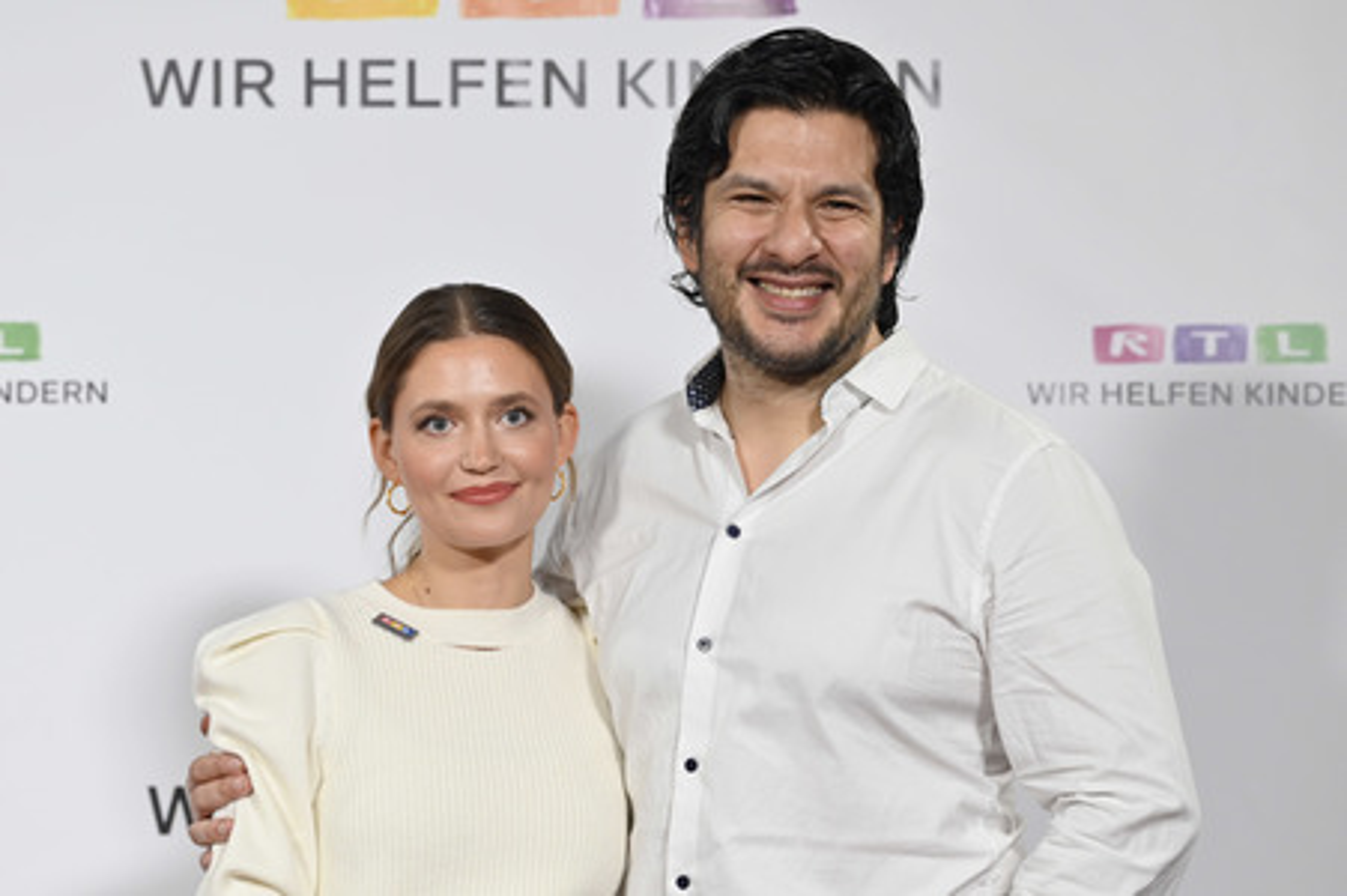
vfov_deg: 13.8
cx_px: 674
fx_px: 3701
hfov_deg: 20.6
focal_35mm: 99
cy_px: 448
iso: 1250
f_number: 3.5
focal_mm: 99
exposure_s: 1/320
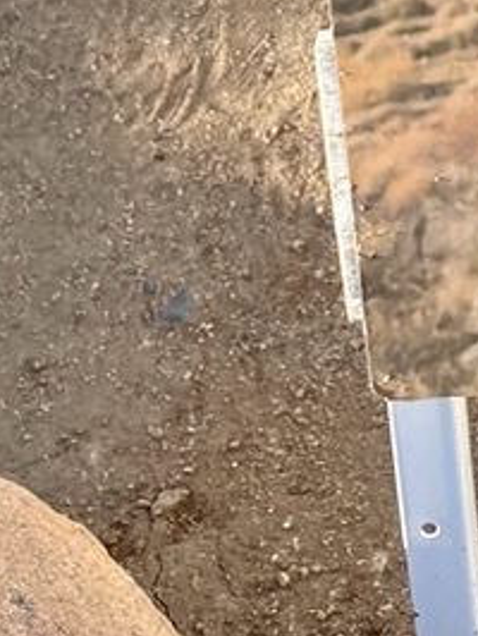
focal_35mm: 125
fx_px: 2298
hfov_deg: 11.0
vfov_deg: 12.9
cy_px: -775
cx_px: 875
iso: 32
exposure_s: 1/769
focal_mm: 4.2
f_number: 1.6
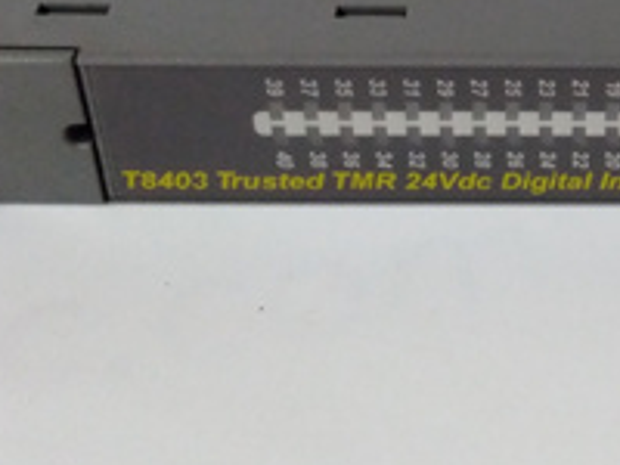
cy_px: -208
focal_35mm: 81
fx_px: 1451
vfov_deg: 16.7
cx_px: 685
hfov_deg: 22.7
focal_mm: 3.79
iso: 487
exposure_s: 1/33
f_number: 2
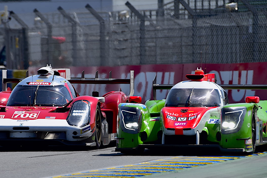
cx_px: 101
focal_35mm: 744
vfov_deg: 1.8
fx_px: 5516
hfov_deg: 2.8
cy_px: 113
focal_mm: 500
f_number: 9
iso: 100
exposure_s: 1/250
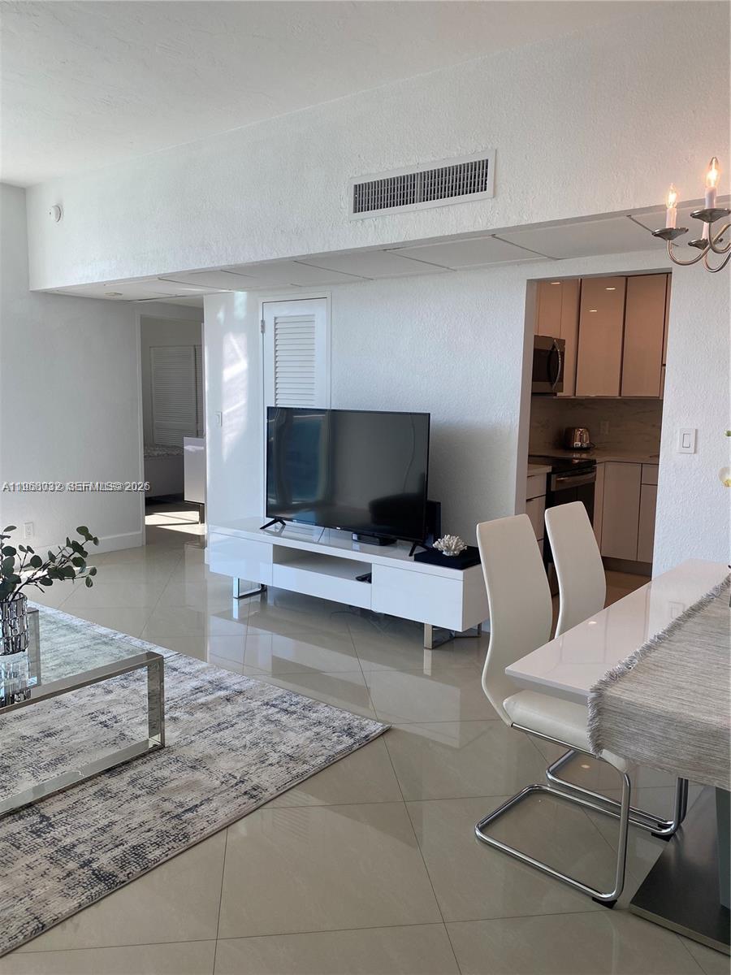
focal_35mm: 26
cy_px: 488
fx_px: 732
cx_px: 366
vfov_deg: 67.3
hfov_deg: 53.1
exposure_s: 1/266
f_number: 1.8
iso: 32
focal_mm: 4.25
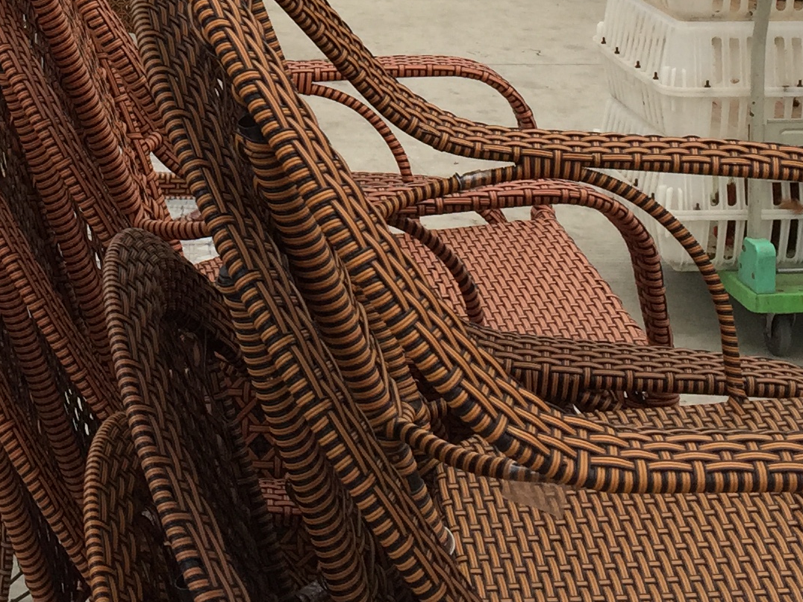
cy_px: -219
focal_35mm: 88
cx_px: 186
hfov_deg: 22.0
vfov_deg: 15.8
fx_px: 2041
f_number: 2.2
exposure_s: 1/879
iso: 32
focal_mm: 4.15
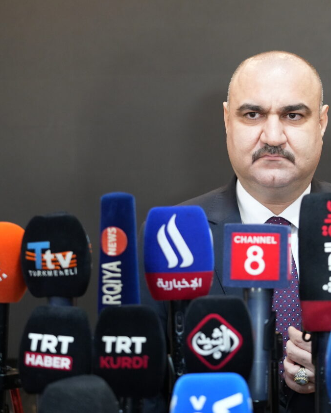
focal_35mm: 81
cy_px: 208
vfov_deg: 23.6
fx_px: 992
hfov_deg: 18.9
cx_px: 227
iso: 5000
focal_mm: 57
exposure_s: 1/160
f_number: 4
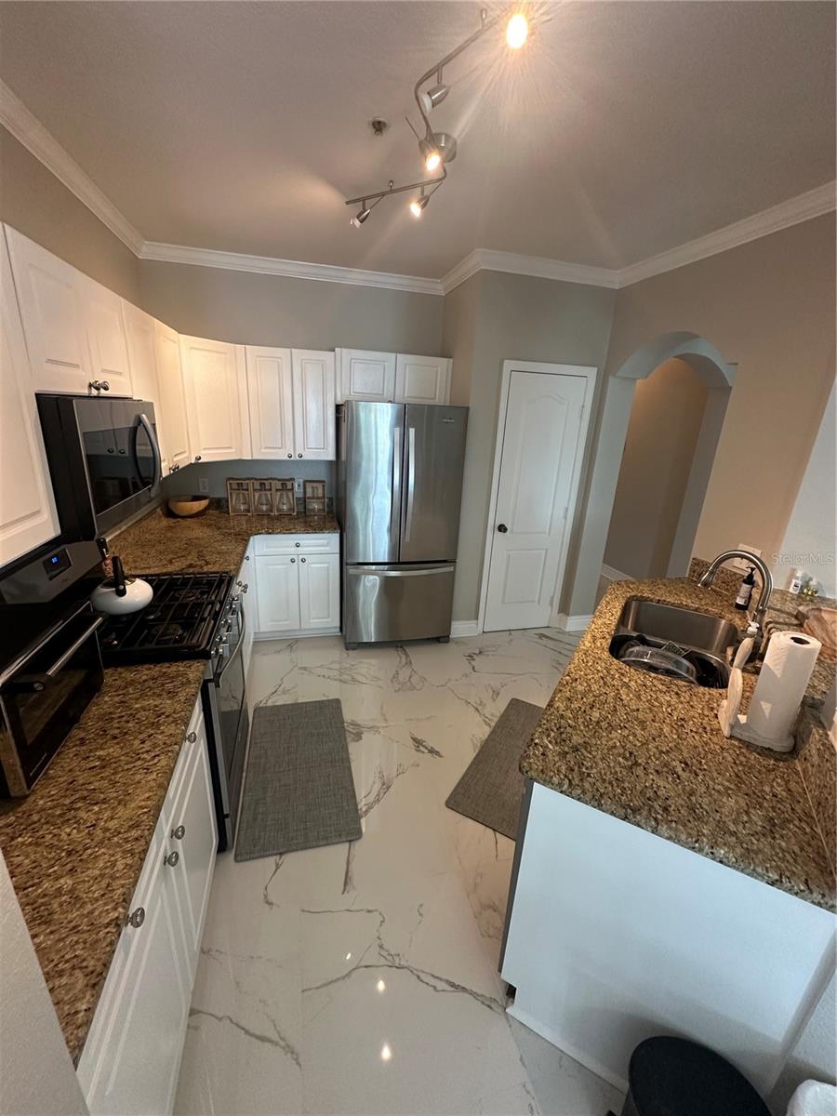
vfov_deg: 102.1
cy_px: 558
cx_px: 418
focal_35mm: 14
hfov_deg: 85.7
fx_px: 451
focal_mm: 2.22
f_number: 2.2
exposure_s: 1/60
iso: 250
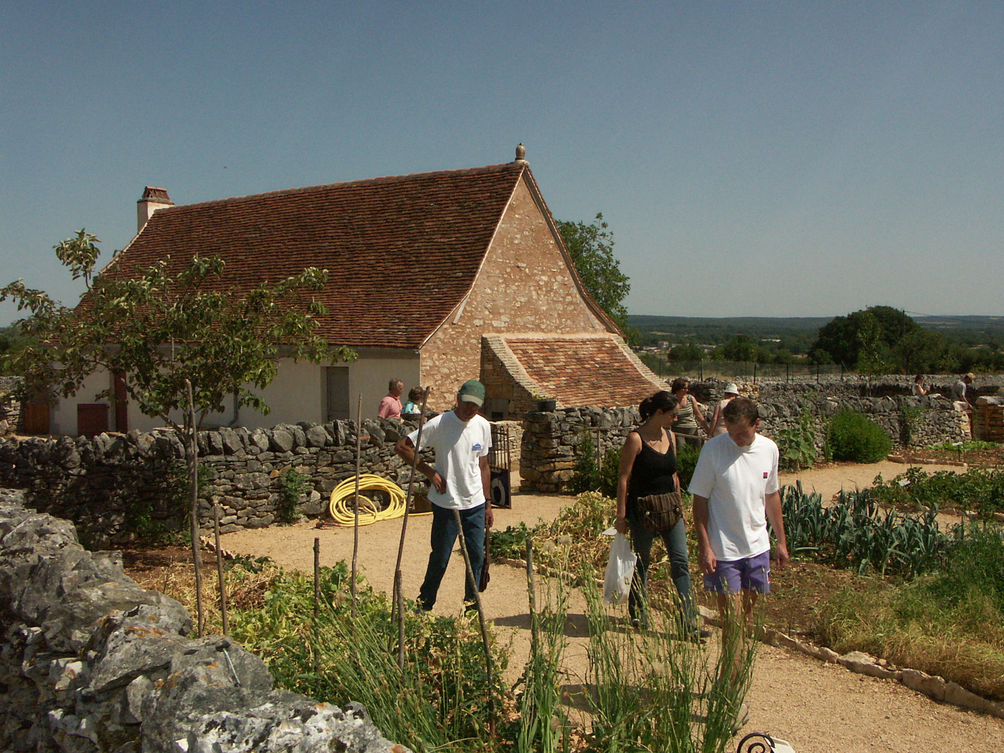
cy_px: 358
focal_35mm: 34
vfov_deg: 41.8
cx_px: 516
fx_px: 986
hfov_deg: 54.0
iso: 200
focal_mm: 8.42
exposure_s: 1/6400
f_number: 4
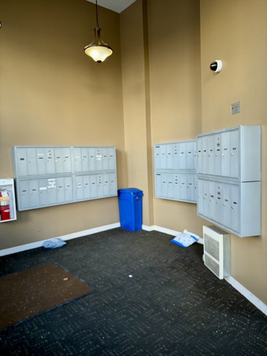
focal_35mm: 24
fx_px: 247
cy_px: 178
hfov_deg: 56.8
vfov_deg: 71.6
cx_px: 134
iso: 200
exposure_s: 1/88
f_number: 1.78
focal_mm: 6.76
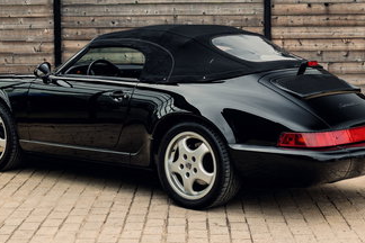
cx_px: 203
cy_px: 71
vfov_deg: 16.4
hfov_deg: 24.5
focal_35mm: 83
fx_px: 841
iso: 200
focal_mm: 35
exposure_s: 1/50
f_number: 4.5
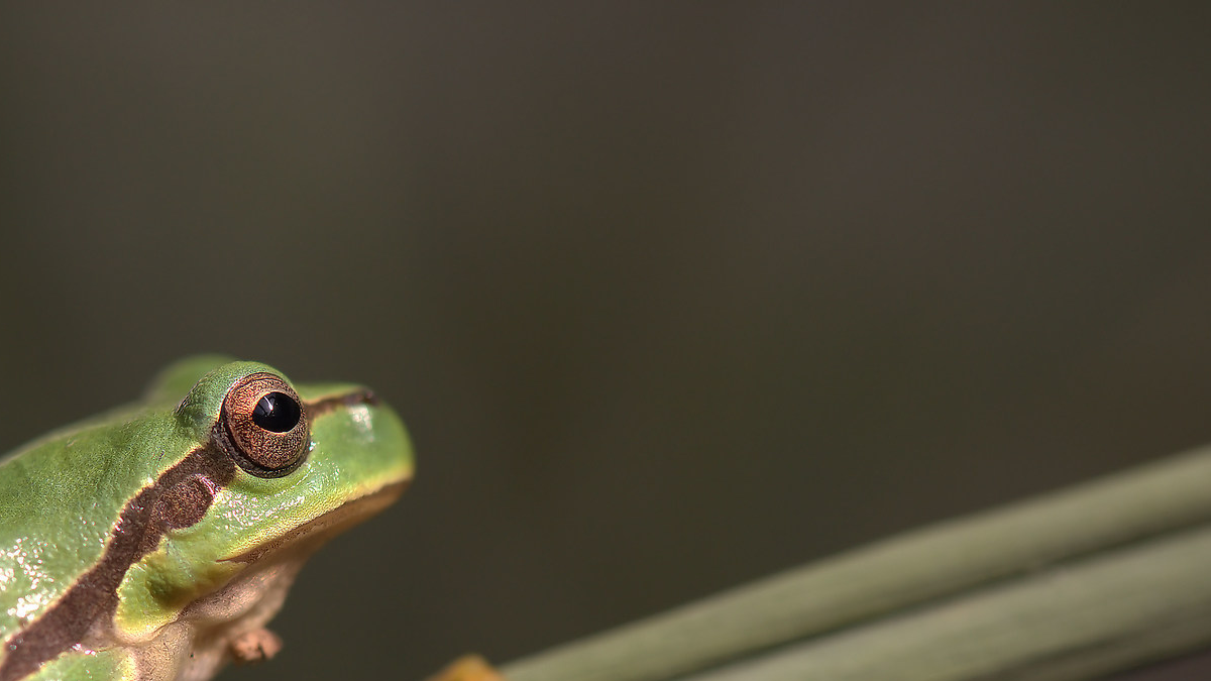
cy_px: 606
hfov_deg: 9.8
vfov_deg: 5.5
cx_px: 308
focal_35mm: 220
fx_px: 7064
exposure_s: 1/640
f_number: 8
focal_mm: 105
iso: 640
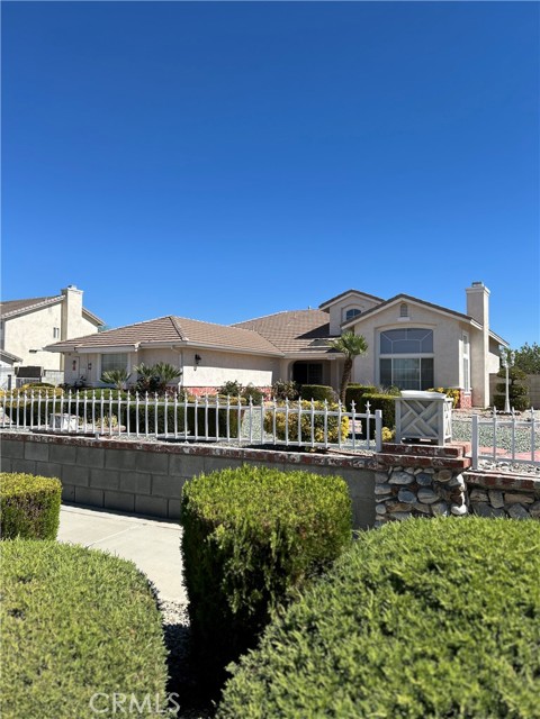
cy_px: 360
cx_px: 270
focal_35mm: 26
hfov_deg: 53.1
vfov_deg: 67.3
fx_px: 541
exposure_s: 1/4444
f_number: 1.5
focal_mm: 5.7
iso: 50
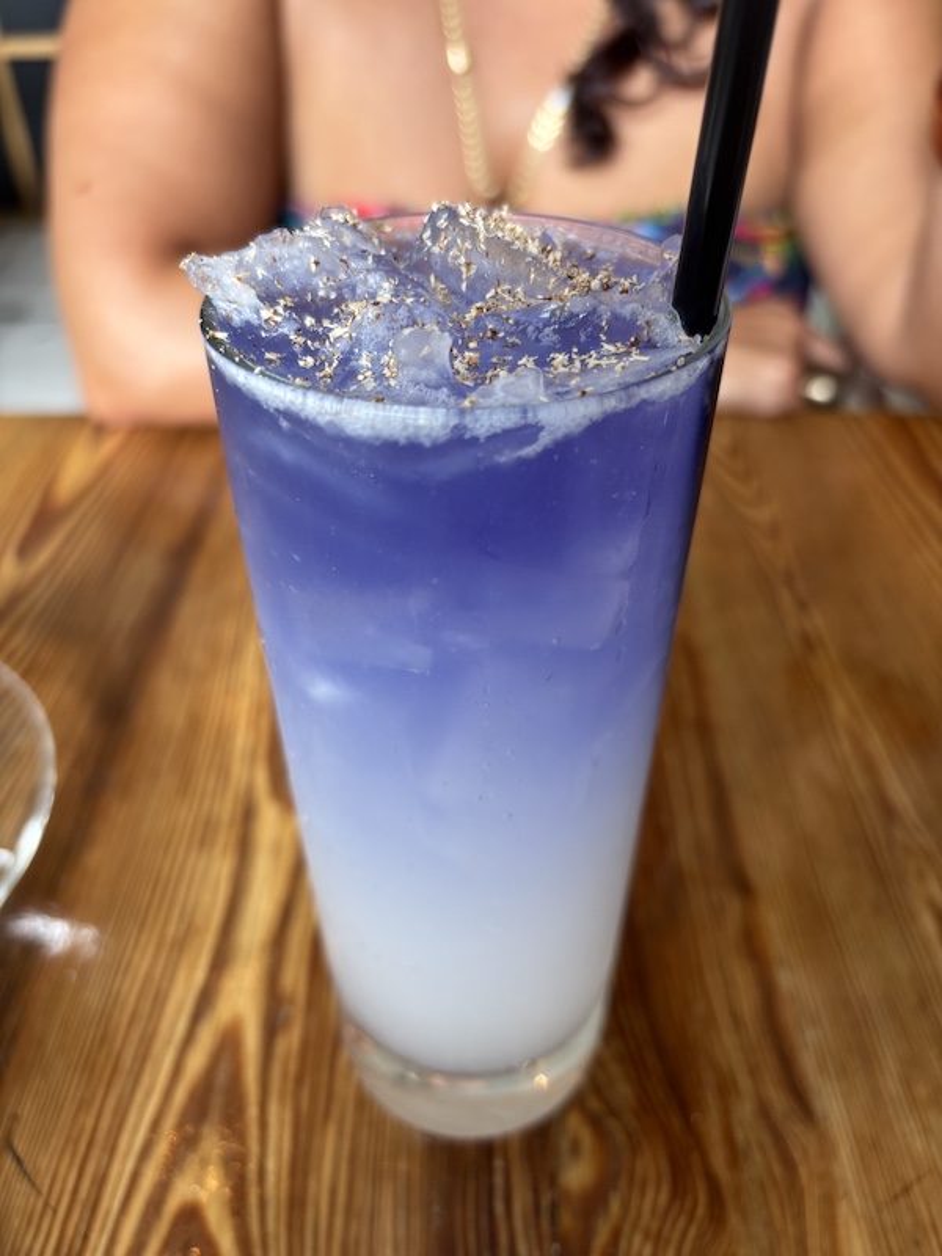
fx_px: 943
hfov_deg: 53.1
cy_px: 628
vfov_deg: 67.3
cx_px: 471
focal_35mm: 26
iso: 80
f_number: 1.6
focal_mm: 5.96
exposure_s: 1/60
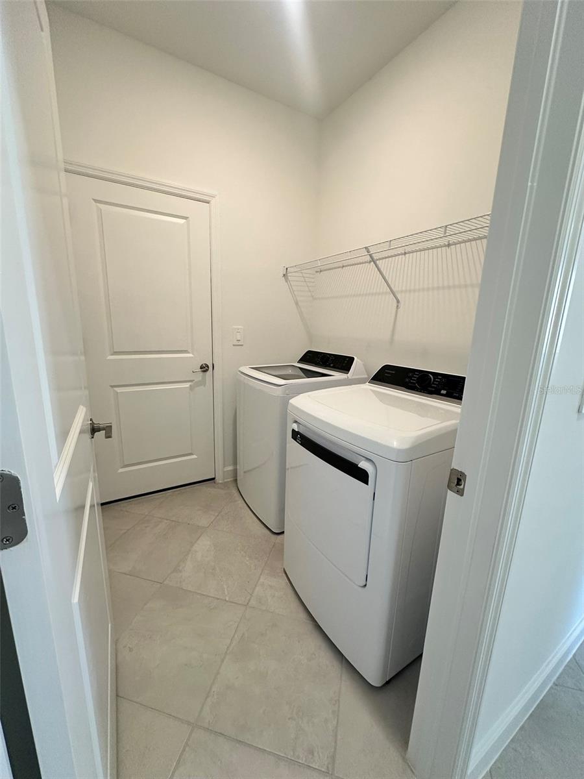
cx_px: 292
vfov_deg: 102.1
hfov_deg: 85.7
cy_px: 390
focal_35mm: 14
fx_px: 315
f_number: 2.2
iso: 200
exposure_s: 1/120
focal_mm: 2.22
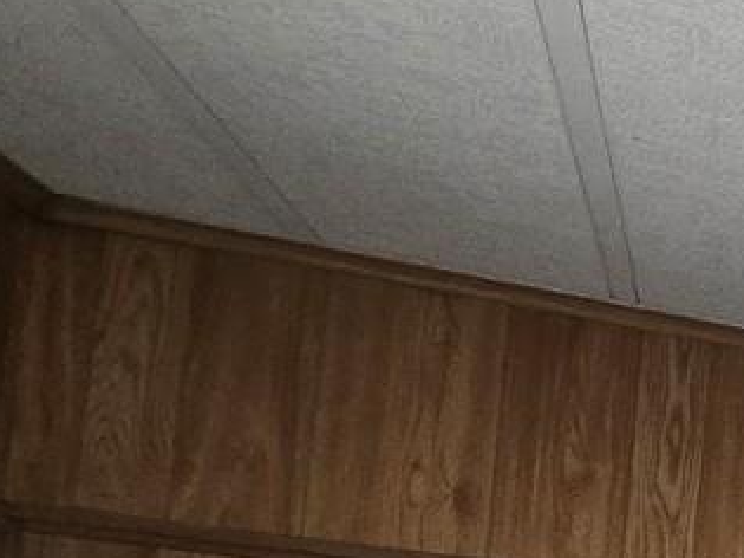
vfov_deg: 19.6
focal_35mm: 66
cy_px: 818
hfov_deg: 17.2
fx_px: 1418
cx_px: 1611
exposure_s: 1/60
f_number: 2.2
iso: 400
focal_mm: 2.2
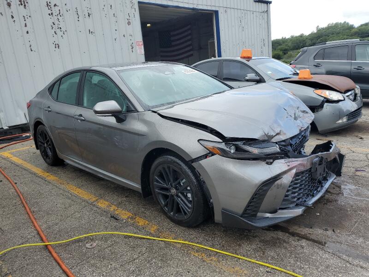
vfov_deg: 53.1
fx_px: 277
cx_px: 184
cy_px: 138
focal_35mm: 26
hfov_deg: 67.3
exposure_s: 1/1111
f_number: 1.5
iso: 50
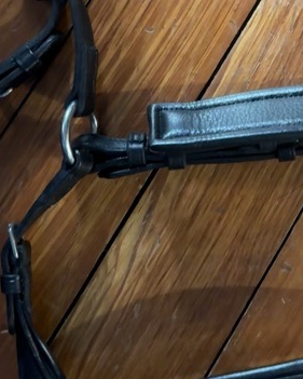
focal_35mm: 60
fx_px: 672
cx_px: 241
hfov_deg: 25.0
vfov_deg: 29.4
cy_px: 3
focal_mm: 6.76
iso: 1000
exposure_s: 1/35
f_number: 1.78
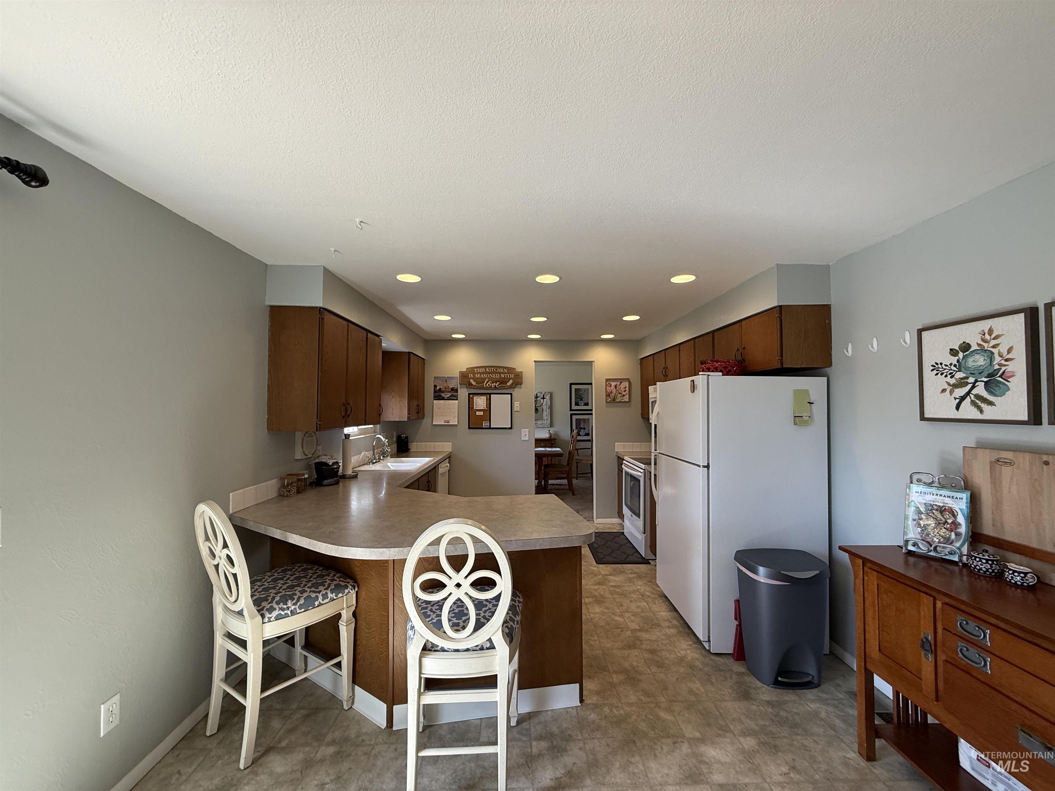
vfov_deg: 85.7
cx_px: 528
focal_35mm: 14
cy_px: 396
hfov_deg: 102.1
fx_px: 427
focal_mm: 2.22
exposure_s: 1/120
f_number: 2.2
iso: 125
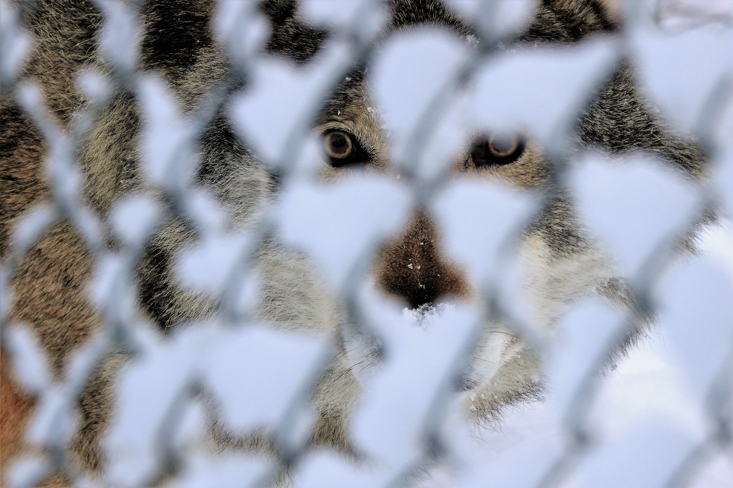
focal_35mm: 493
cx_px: 366
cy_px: 244
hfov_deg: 4.2
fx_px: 10037
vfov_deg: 2.8
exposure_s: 1/80
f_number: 9
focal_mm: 180.69
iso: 400
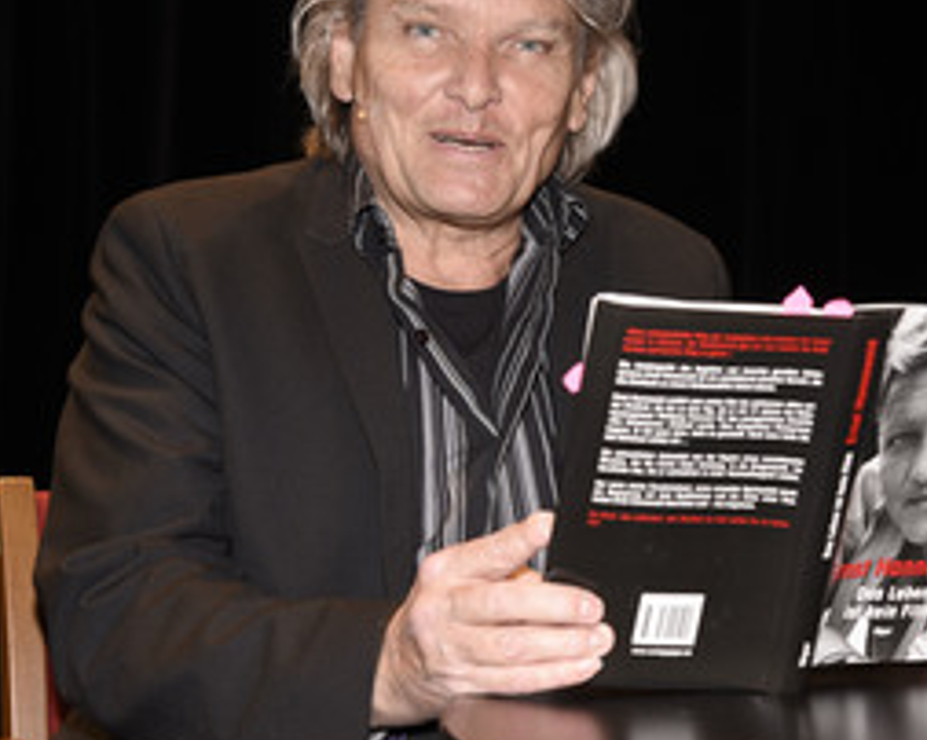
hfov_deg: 22.0
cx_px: 540
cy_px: 344
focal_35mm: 87
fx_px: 2385
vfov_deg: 17.6
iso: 320
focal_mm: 52
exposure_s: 1/125
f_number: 6.3
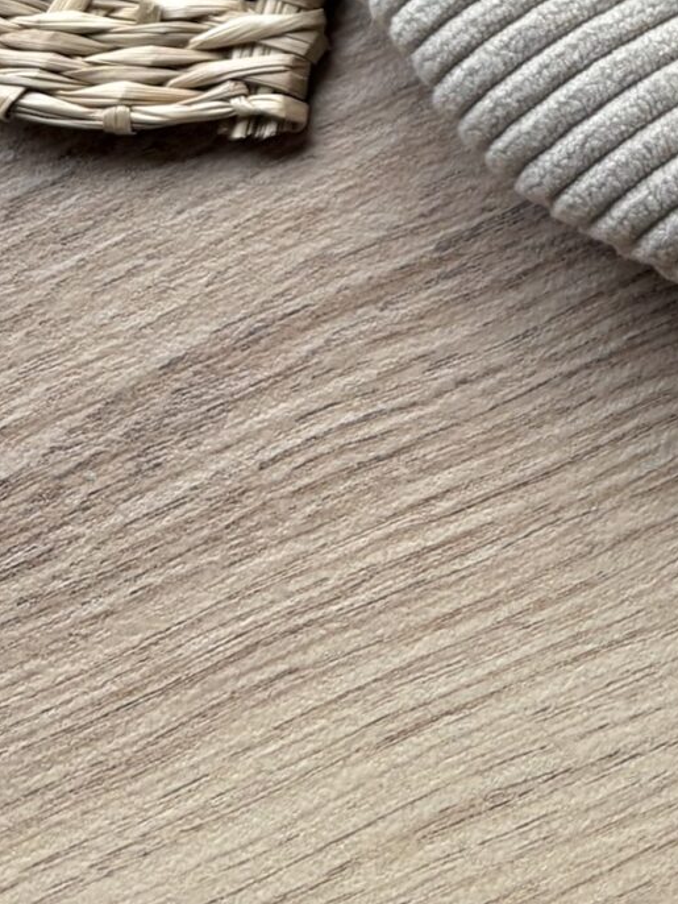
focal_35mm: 97
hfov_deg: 13.6
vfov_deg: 18.3
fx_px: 2532
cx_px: 1219
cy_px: -382
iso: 50
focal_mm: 5.96
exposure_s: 1/121
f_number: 1.6
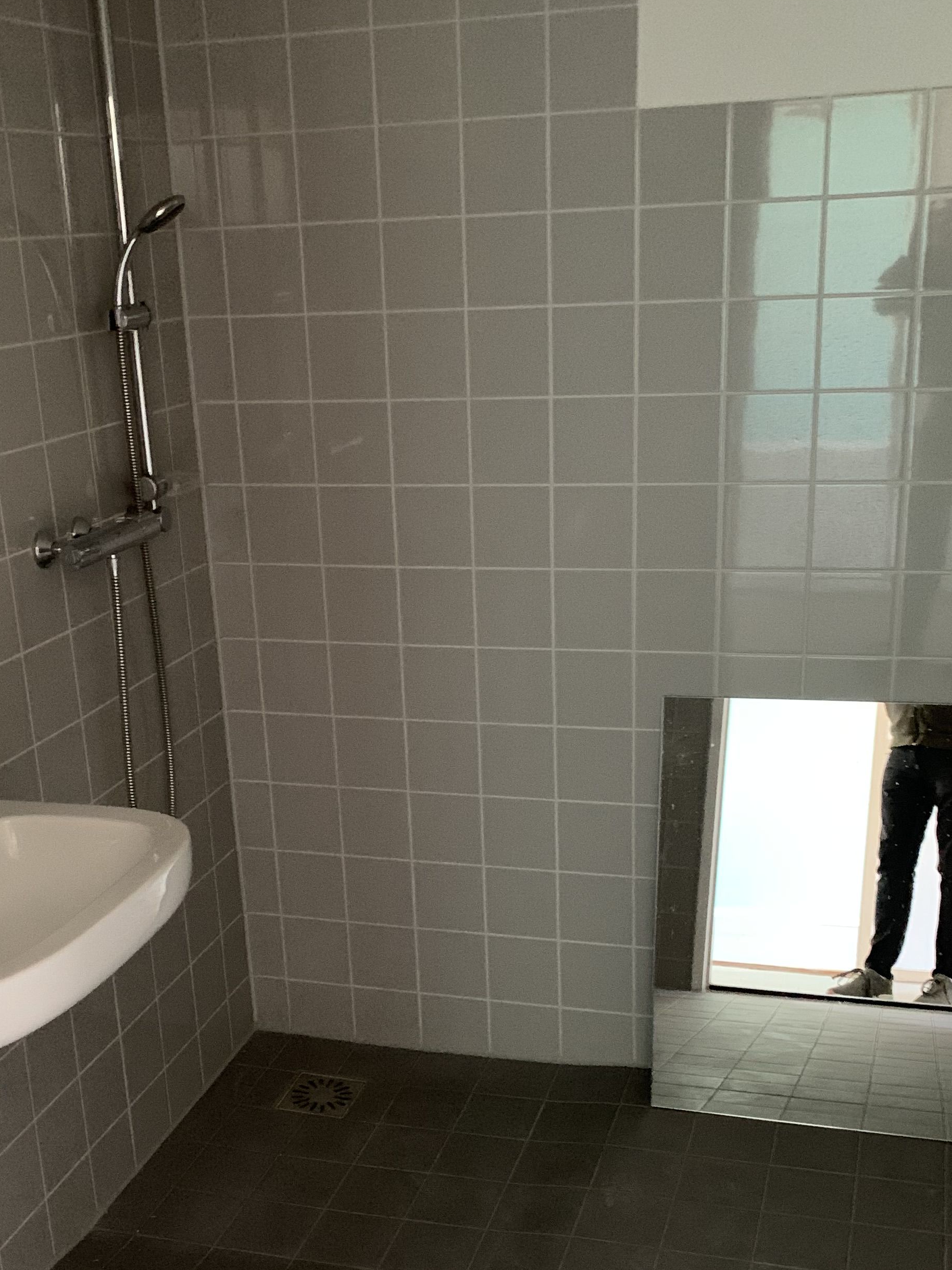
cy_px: 851
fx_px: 1577
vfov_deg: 43.2
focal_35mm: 43
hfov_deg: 33.5
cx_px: 386
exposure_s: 1/30
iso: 800
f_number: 1.8
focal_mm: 4.25
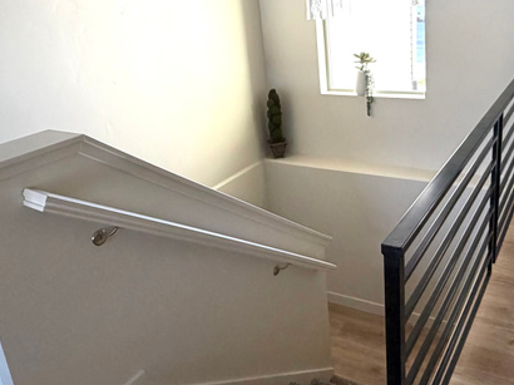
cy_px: 147
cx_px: 317
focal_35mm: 35
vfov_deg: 40.4
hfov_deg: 52.2
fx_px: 519
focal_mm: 2.22
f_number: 2.2
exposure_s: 1/121
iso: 200
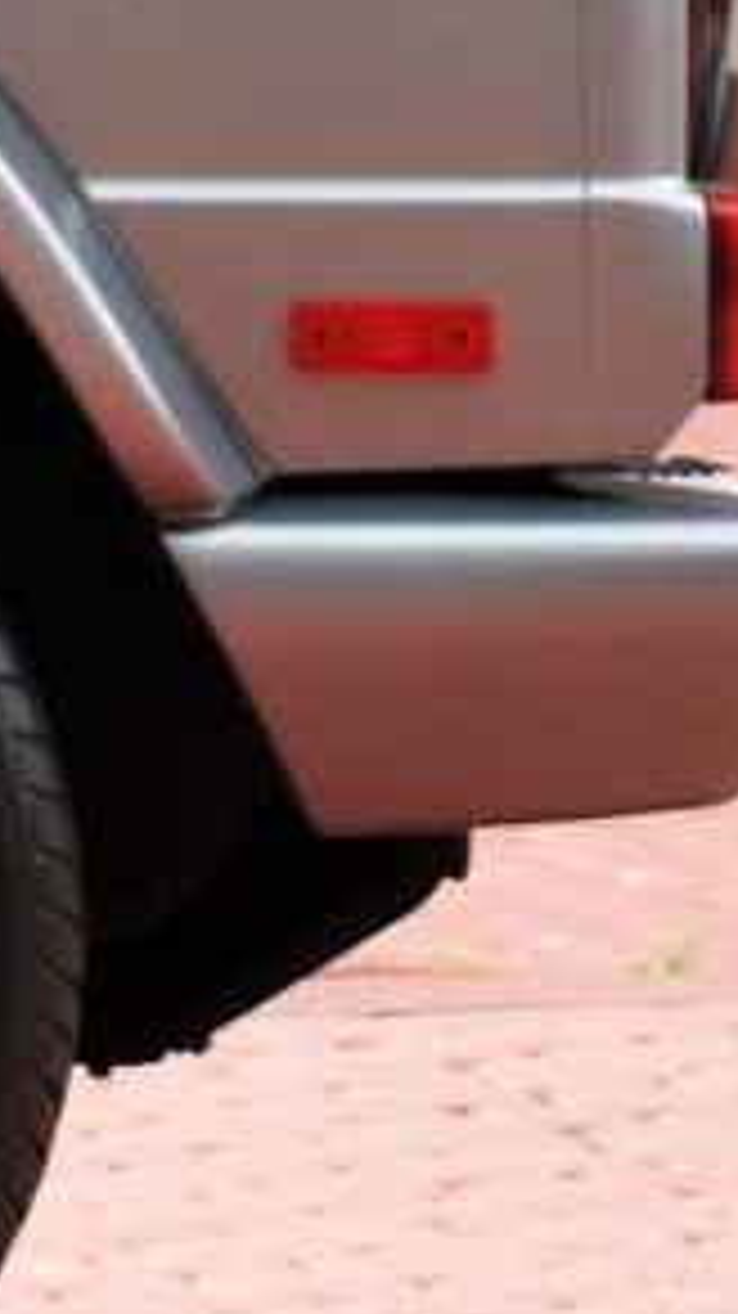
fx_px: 26888
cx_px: -2988
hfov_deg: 1.5
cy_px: -988
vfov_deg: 2.8
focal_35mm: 772
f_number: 6.3
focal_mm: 70
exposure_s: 1/25
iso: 100
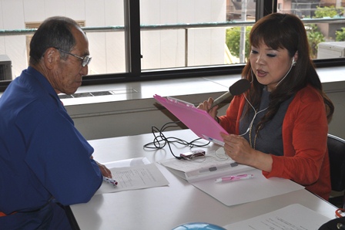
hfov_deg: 36.9
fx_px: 517
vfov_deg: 25.0
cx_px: 172
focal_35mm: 54
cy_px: 115
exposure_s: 1/200
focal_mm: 36
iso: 200
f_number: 6.3
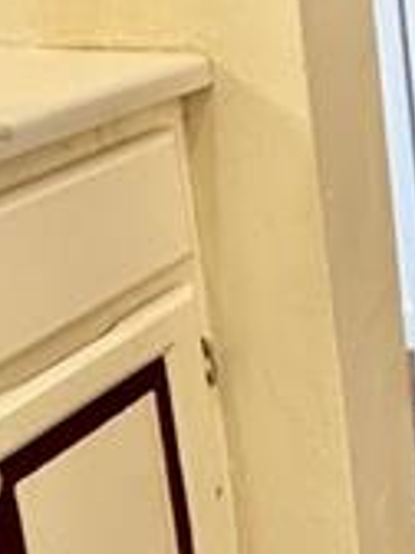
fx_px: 1023
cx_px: 702
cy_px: 26
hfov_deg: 18.8
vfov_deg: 28.7
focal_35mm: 64
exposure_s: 1/60
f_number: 2.2
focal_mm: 2.22
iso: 640
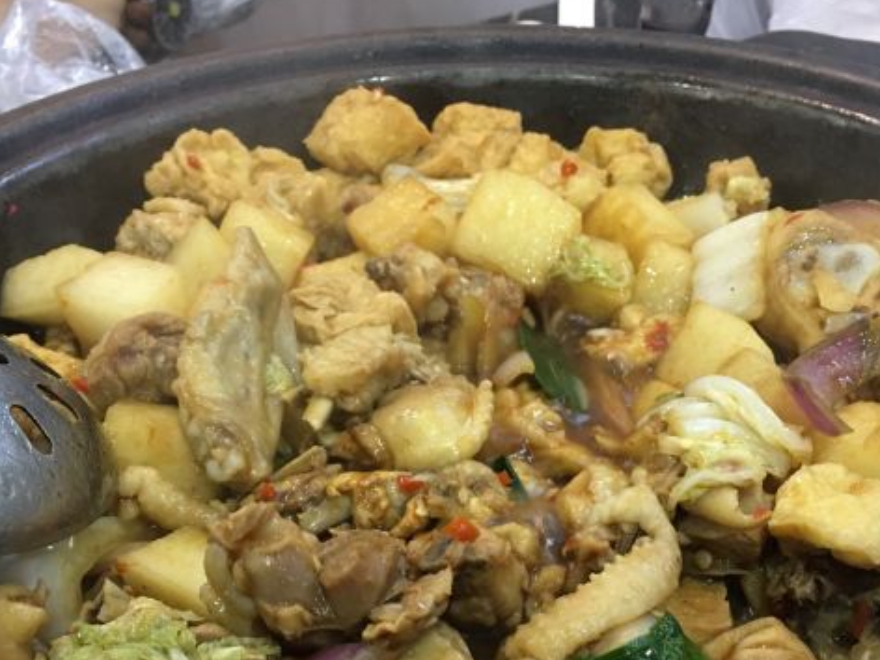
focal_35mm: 43
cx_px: 531
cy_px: 478
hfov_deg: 43.6
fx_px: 1093
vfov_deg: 33.1
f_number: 2.2
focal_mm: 4.15
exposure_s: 1/17
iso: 125
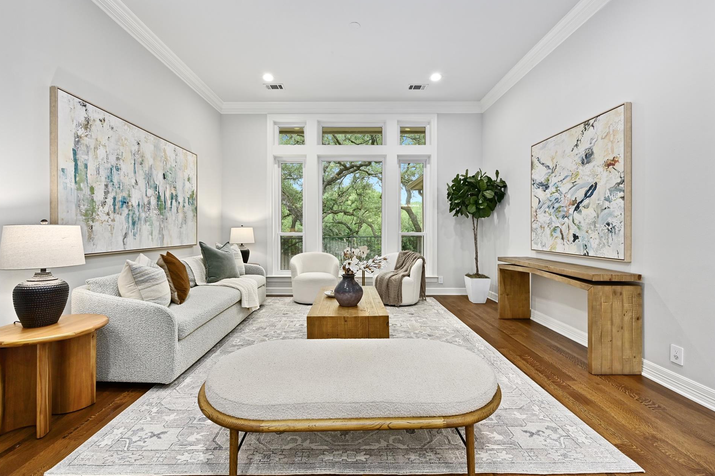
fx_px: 298
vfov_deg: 77.3
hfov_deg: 100.4
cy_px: 234
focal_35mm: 15
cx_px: 349
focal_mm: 14
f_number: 8
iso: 800
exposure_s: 1/6
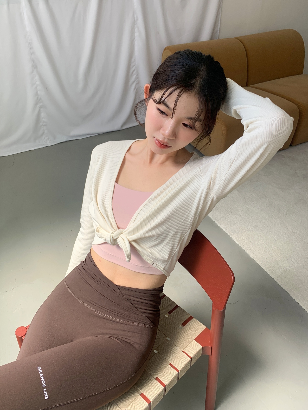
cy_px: 205
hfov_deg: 53.1
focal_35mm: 26
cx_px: 154
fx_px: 308
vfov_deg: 67.3
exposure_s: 1/318
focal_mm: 4.25
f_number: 1.8
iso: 25
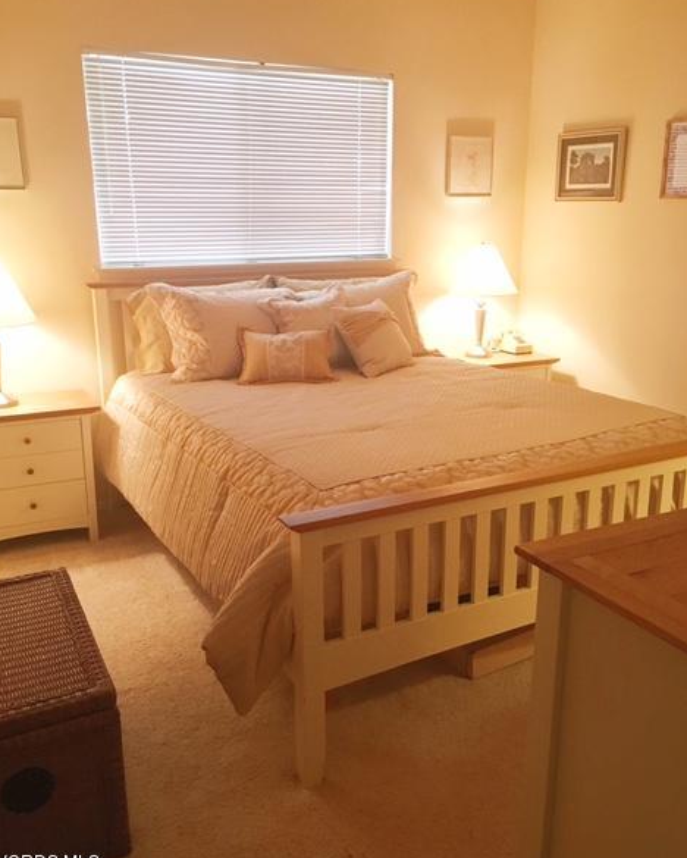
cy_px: 428
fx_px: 787
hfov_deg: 47.2
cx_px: 339
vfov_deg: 57.1
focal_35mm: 31
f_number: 2.2
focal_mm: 4.15
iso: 200
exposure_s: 1/30
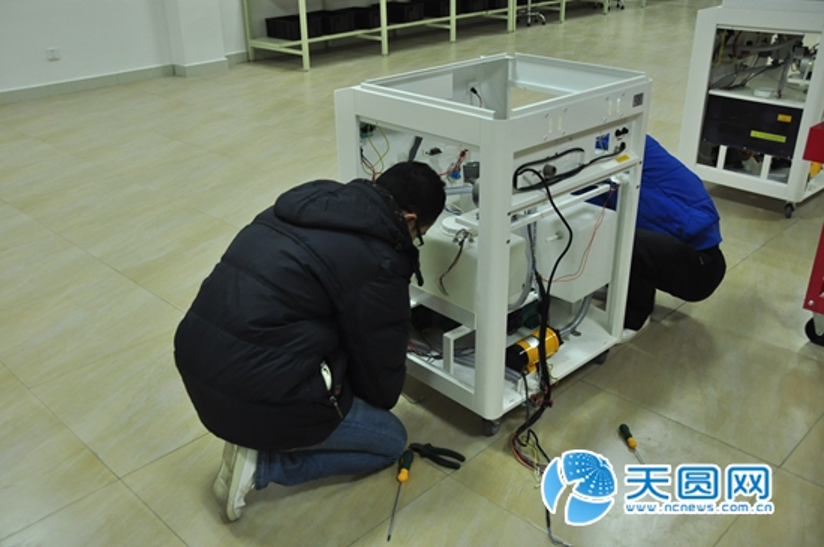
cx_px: 412
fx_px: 754
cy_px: 274
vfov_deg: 39.9
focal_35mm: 33
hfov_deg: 57.3
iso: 800
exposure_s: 1/50
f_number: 3.8
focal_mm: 22
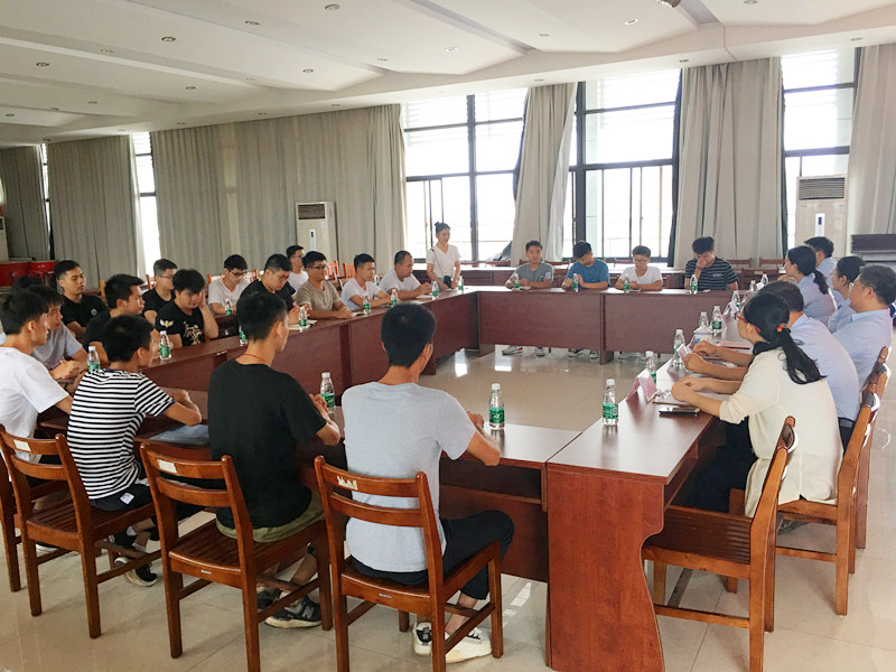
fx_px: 751
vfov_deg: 48.2
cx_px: 448
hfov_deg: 61.7
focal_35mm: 29
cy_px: 336
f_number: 2.2
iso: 40
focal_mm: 4.15
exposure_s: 1/33
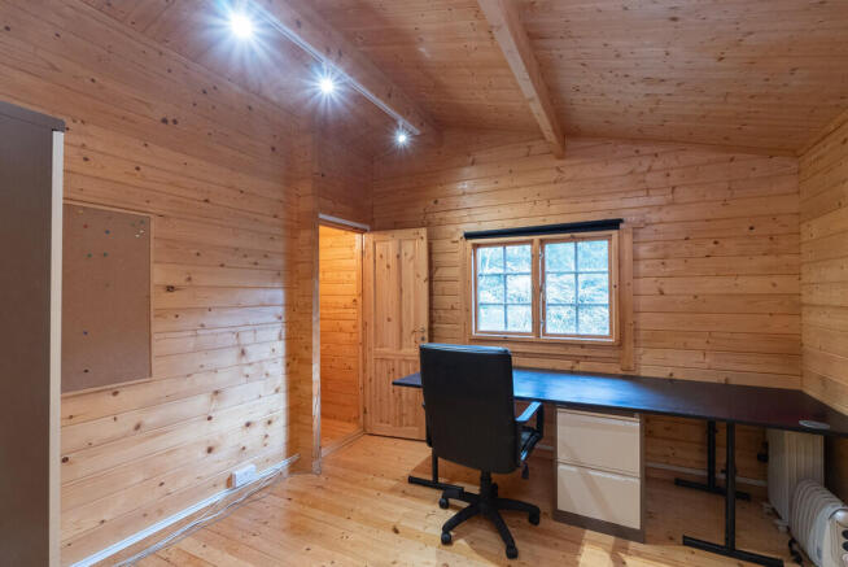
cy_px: 284
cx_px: 424
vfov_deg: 73.8
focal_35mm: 16
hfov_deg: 96.7
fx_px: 377
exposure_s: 1/30
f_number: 7.1
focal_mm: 16
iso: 2000
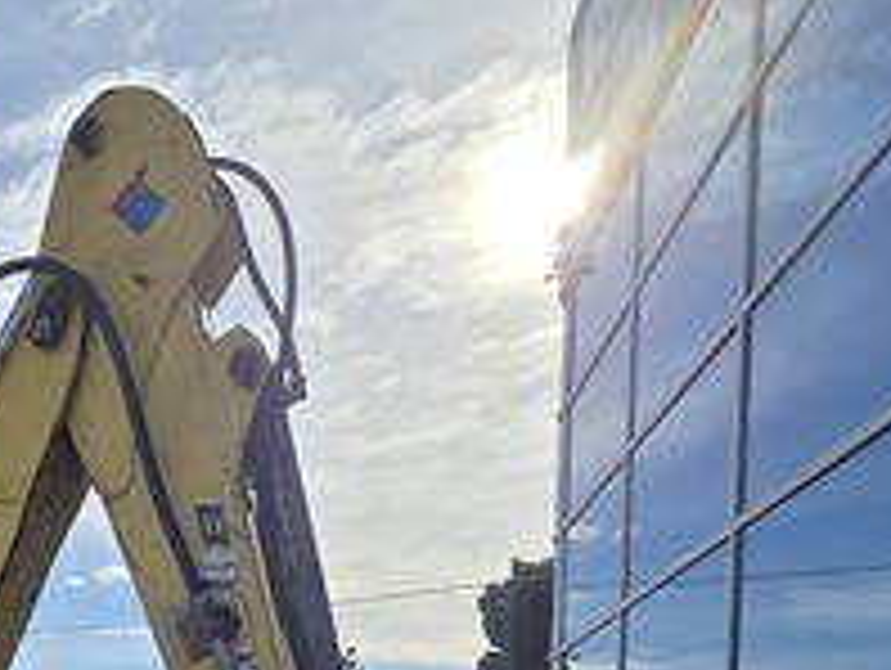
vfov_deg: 30.7
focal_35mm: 36
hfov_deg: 42.1
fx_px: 928
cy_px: 881
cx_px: -56
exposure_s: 1/3160
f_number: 1.9
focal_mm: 2.2
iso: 40
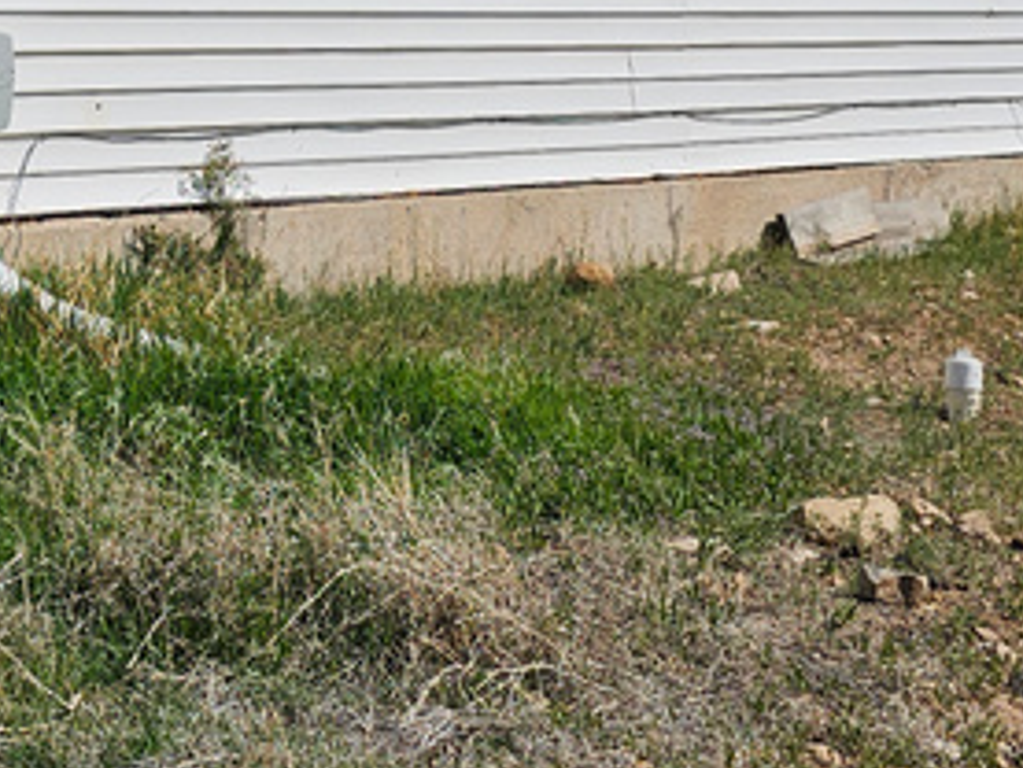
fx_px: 2513
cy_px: -288
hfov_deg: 21.7
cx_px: -126
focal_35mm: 85
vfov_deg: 16.3
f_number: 1.7
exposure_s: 1/2234
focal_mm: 6.3
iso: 10
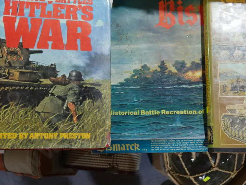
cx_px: 140
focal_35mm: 42
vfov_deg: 34.3
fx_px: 299
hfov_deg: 44.7
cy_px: 81
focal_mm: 15
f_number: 3.6
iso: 250
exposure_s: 1/60
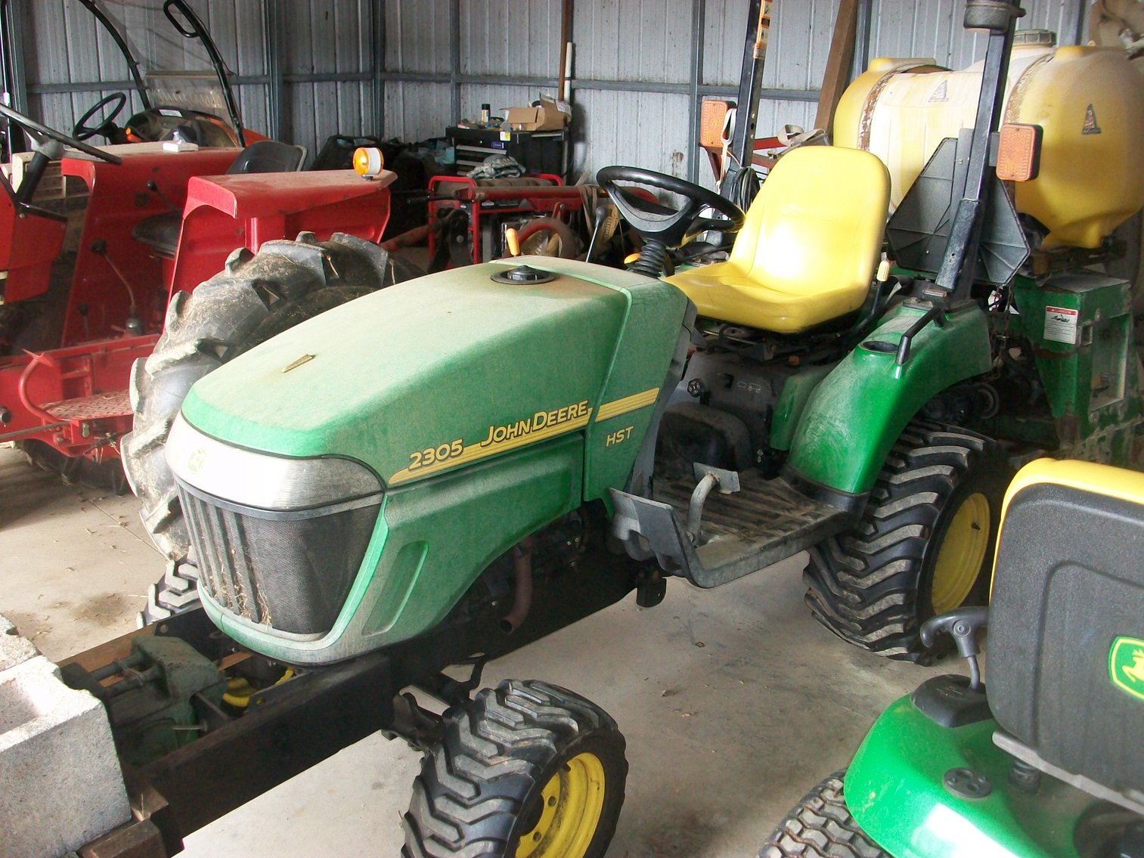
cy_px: 429
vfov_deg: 41.8
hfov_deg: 54.0
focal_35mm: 34
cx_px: 572
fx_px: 1124
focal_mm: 5.7
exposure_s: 1/60
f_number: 2.8
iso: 160
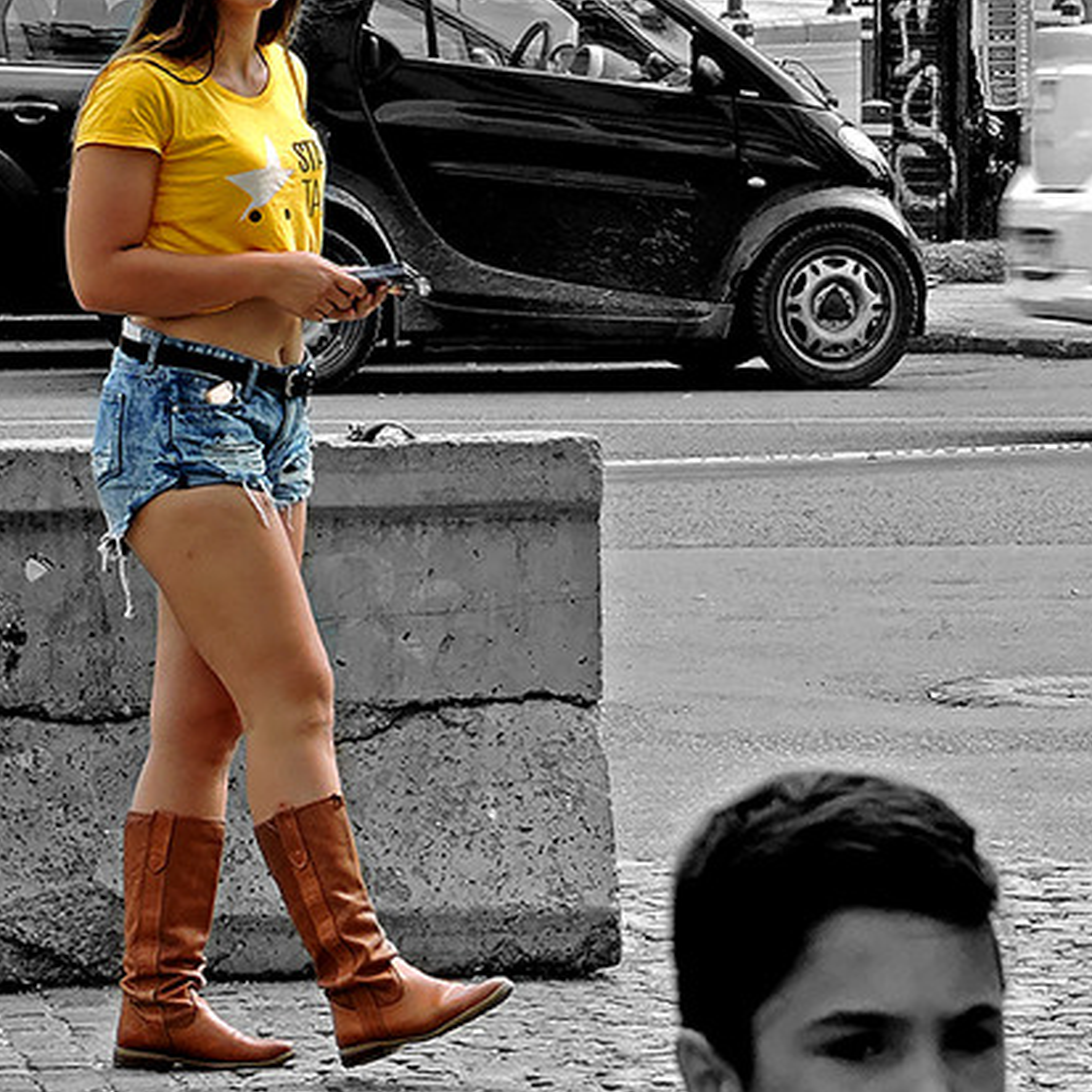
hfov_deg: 8.8
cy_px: 603
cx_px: 574
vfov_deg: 8.8
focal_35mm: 199
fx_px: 7102
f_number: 4.4
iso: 100
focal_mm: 27.6
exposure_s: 1/200
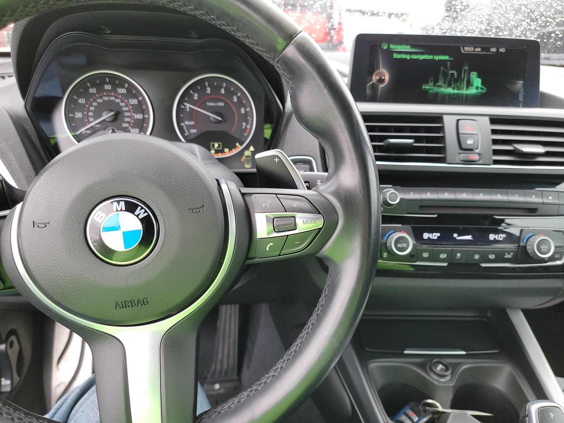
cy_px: 212
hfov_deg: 71.6
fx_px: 391
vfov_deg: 56.8
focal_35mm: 24
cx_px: 282
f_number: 1.8
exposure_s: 1/59
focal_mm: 6.7
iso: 263
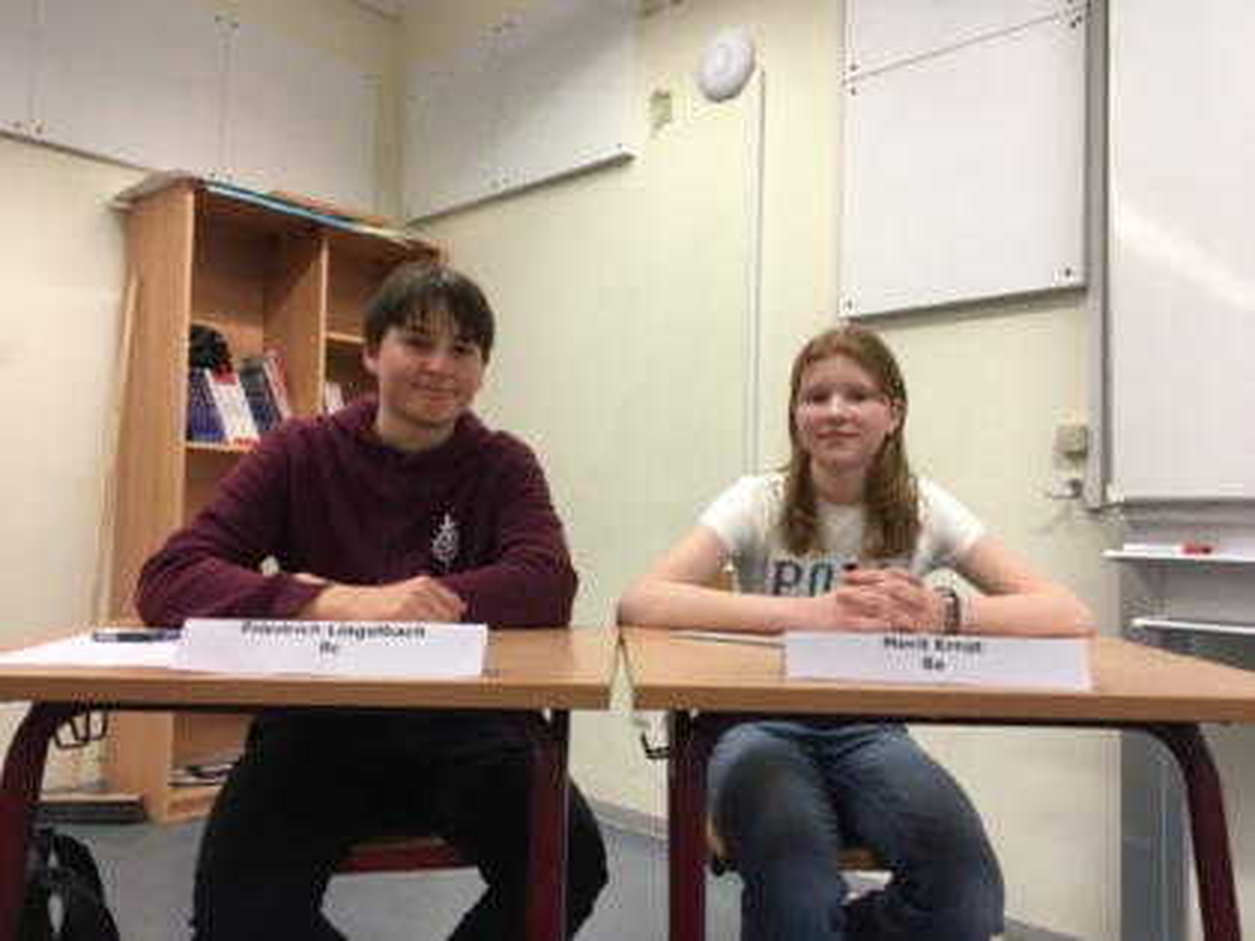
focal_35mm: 29
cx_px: 628
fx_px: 1051
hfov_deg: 61.7
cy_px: 470
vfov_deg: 48.2
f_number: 2.2
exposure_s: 1/33
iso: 80
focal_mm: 4.15
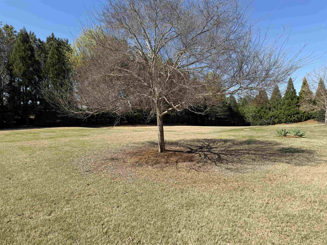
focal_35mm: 24
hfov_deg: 71.6
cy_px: 122
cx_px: 164
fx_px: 227
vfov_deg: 56.8
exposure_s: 1/3584
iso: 80
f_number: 1.78
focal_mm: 6.76
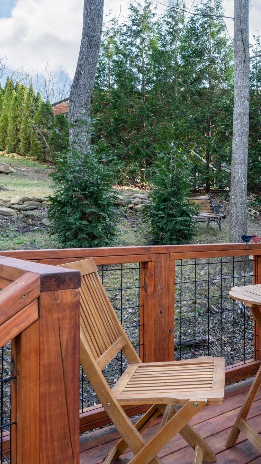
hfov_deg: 33.5
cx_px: 246
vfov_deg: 59.8
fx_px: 403
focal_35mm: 33
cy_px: 233
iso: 200
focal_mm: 20.5
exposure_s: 1/50
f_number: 8
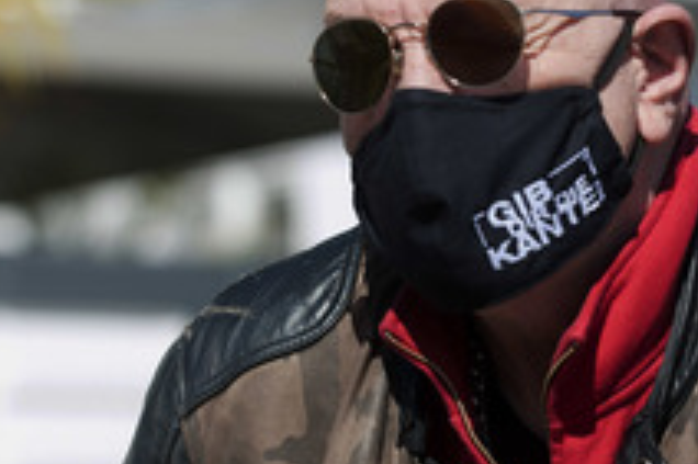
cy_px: 214
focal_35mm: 255
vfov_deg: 5.4
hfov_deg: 8.1
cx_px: 504
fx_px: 4940
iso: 200
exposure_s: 1/1250
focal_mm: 120
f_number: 5
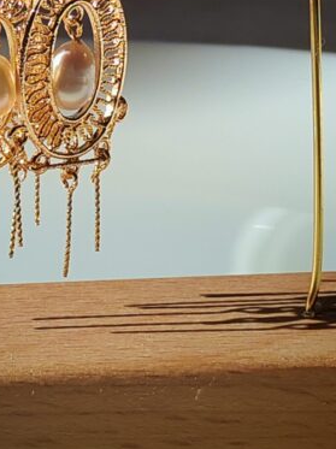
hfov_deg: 10.1
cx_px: 23
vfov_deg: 13.4
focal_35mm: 146
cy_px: 40
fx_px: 1893
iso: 50
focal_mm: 5.52
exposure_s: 1/980
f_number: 1.95
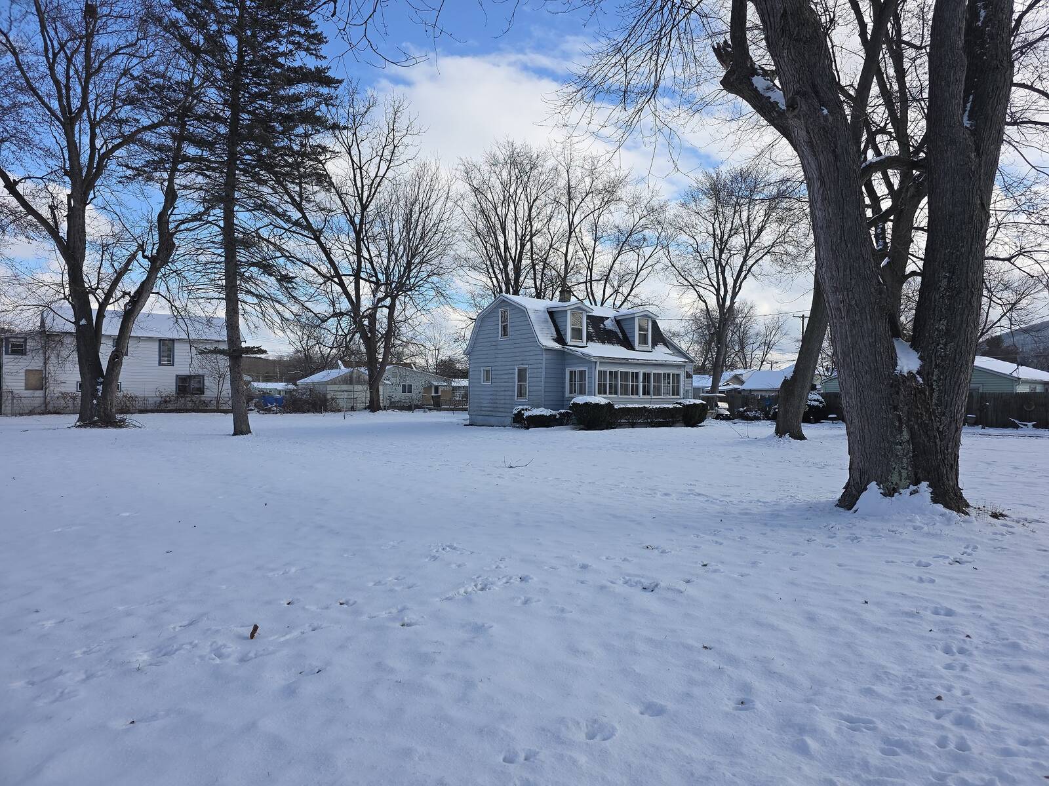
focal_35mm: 23
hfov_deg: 73.9
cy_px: 393
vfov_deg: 58.9
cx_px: 524
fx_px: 697
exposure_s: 1/694
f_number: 1.7
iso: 12
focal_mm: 6.3
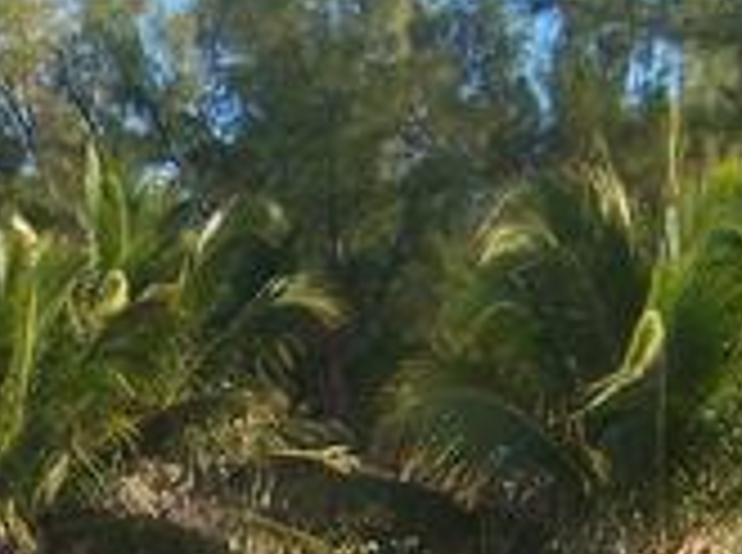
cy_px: 806
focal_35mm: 140
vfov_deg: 10.2
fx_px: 2994
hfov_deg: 14.0
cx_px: 36
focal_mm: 6
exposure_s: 1/250
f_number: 4.8
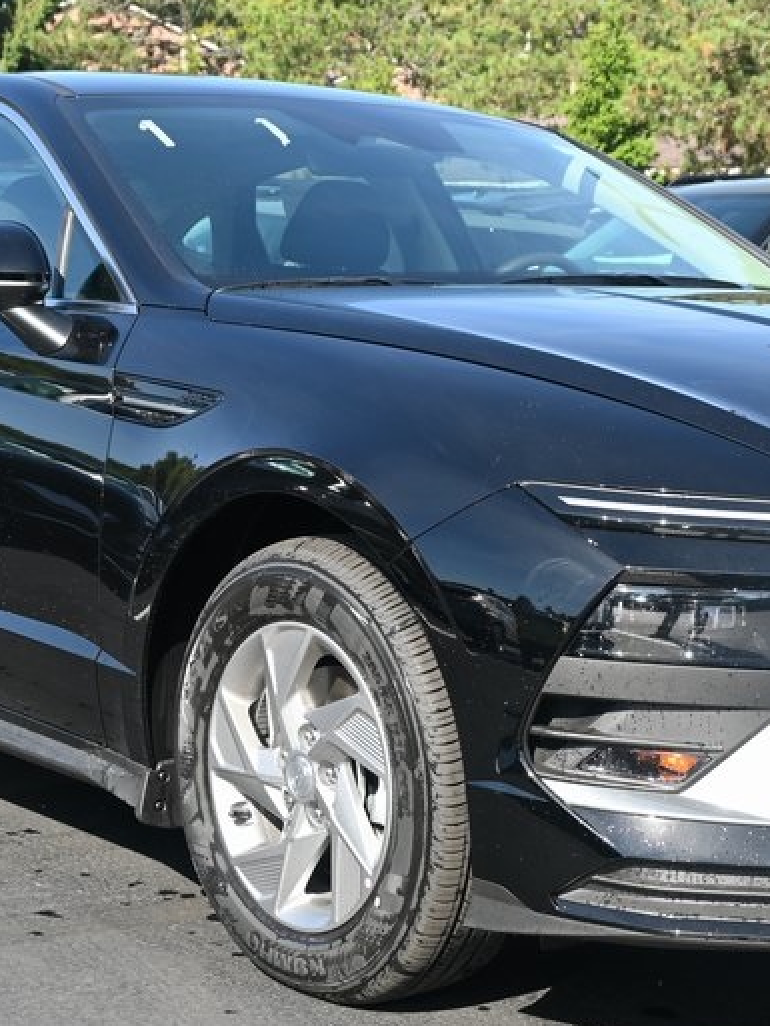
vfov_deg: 26.9
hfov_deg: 20.4
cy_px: 645
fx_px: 2133
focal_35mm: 72
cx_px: 440
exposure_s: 1/250
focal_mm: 25
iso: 125
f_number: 5.6
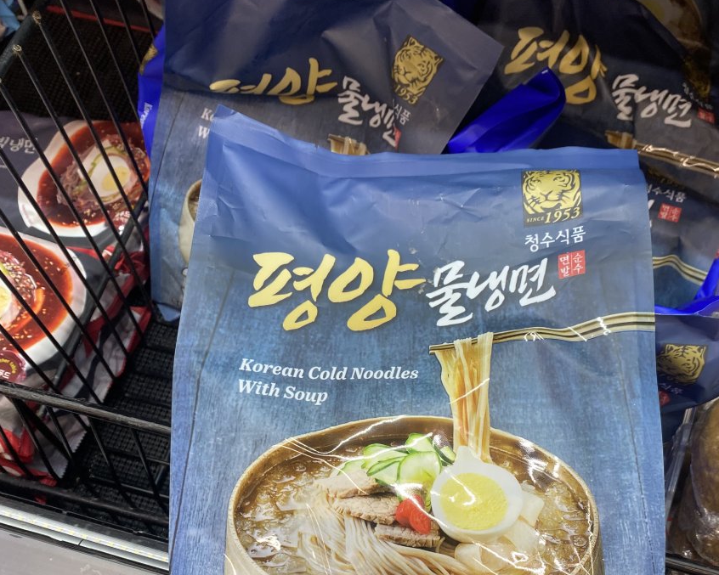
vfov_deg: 36.1
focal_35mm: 40
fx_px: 851
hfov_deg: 45.7
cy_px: 462
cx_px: 410
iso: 64
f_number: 1.8
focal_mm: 4.25
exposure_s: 1/120
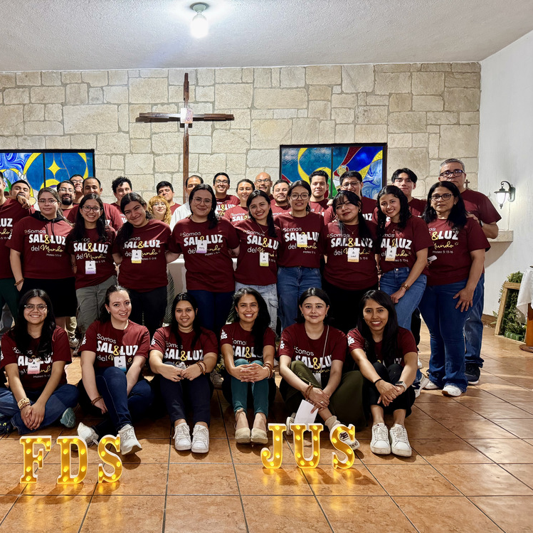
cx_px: 171
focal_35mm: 29
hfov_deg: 54.3
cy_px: 273
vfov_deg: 55.6
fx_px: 505
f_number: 1.78
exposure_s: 1/40
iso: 640
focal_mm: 6.76
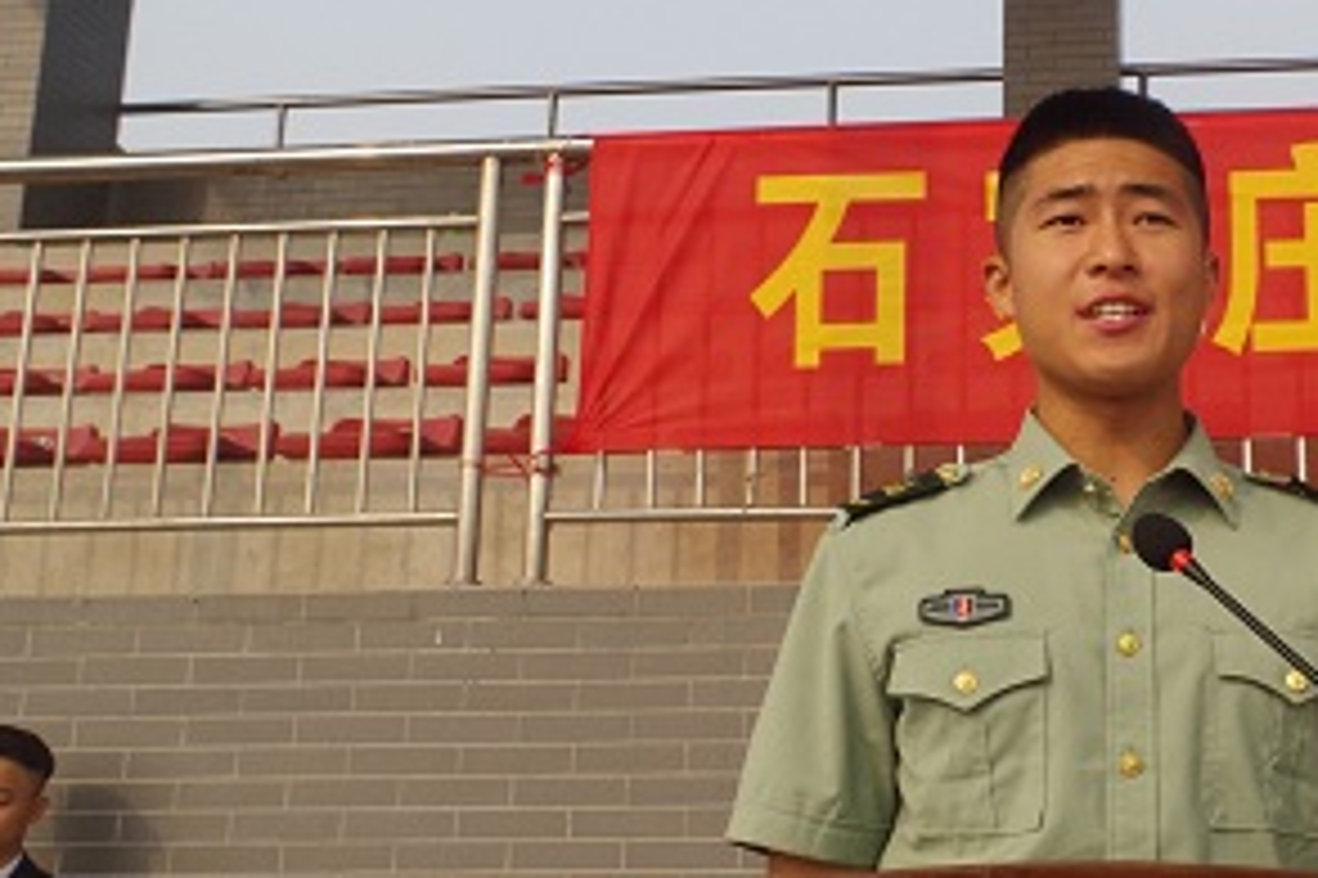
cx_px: 1098
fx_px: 1866
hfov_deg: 37.2
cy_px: 394
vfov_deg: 26.4
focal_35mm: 51
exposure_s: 1/1000
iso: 800
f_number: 9
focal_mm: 18
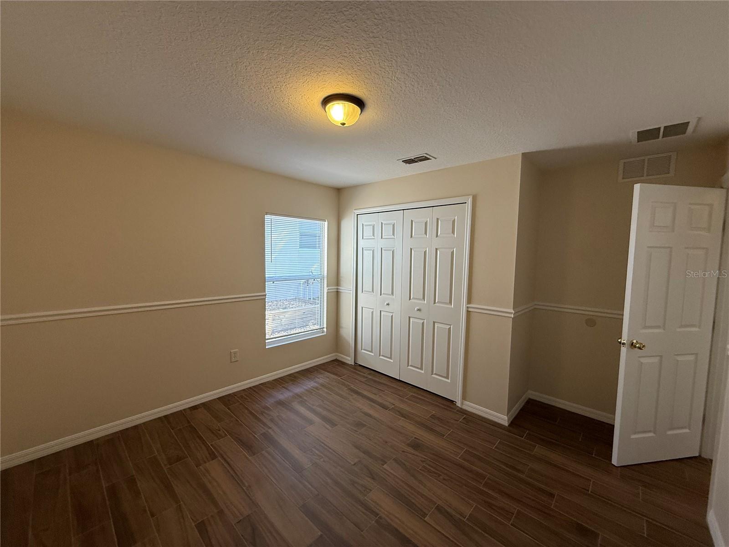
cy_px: 274
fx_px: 295
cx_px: 364
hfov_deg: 102.1
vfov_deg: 85.7
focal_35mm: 14
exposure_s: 1/120
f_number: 2.2
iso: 160
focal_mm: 2.22
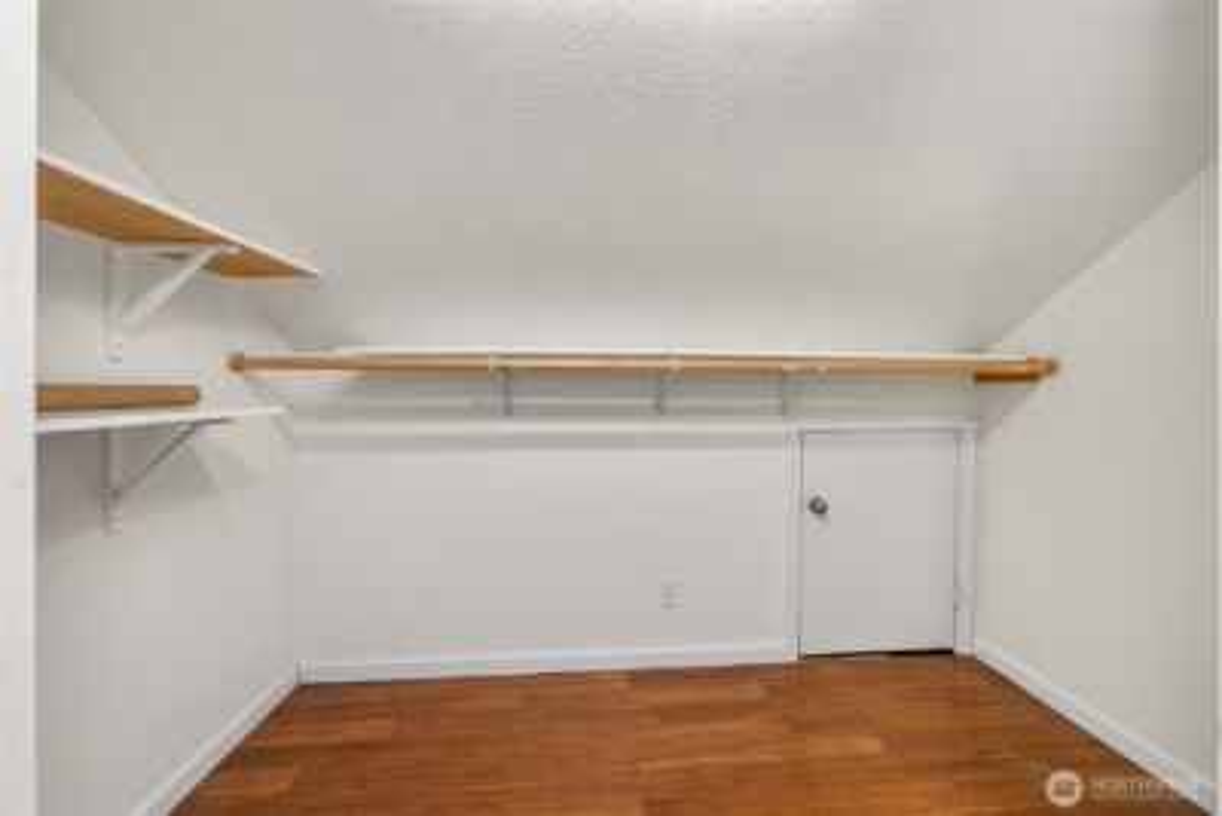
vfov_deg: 85.5
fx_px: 441
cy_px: 408
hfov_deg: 108.3
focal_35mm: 13
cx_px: 611
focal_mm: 13
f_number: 7.1
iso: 1000
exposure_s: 1/6
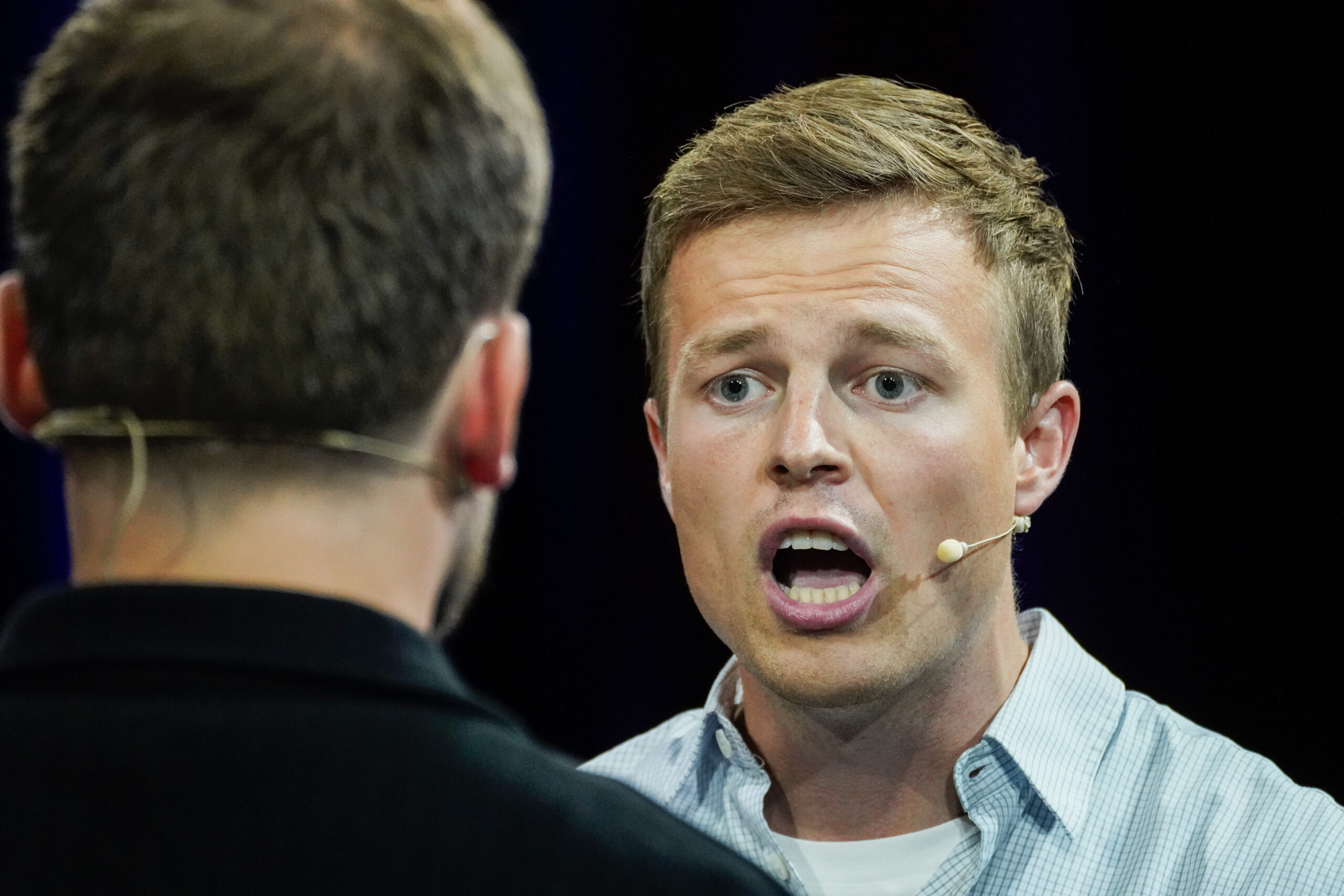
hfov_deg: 3.4
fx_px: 22400
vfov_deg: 2.3
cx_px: 672
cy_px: 448
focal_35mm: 600
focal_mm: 400
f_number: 5.6
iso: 3200
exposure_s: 1/250
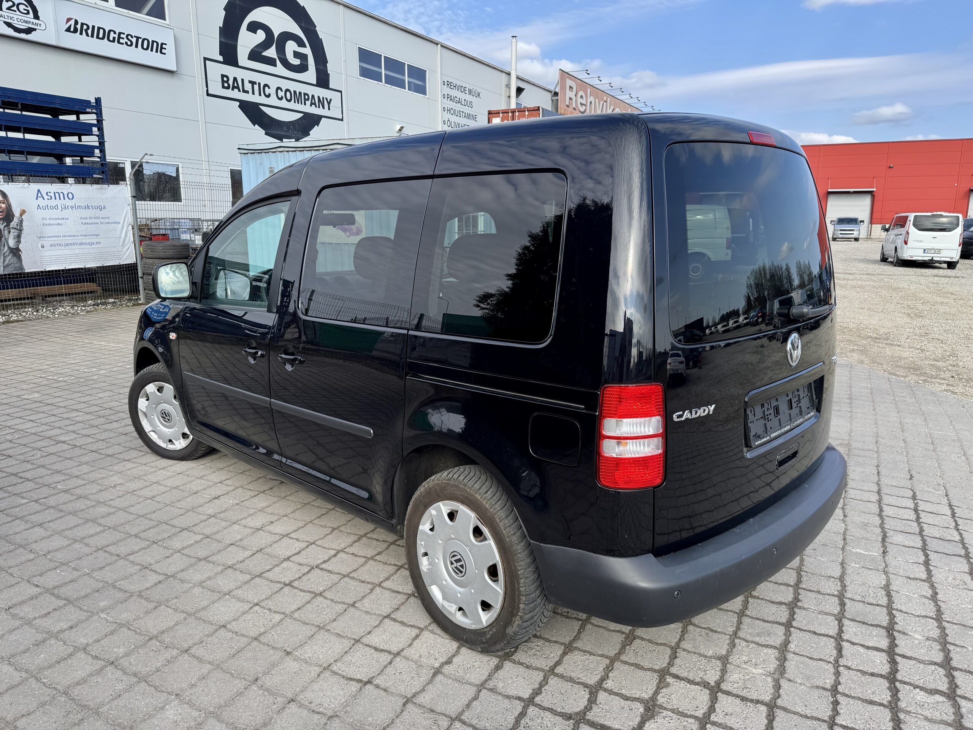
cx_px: 486
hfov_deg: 71.6
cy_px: 365
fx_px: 675
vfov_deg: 56.8
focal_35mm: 24
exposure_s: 1/1524
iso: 80
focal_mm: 6.76
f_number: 1.78
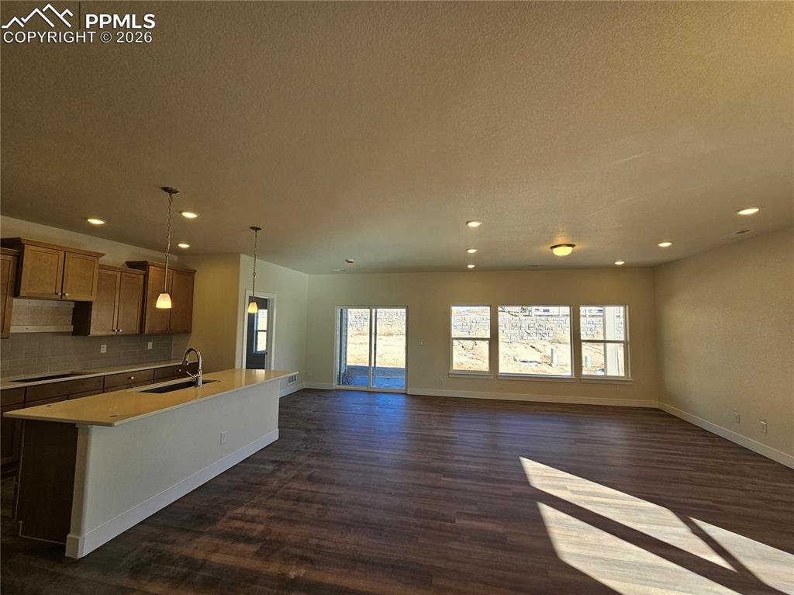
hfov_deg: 106.2
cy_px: 298
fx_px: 298
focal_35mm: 13
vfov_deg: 89.9
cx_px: 397
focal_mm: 2.2
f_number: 2.2
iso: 50
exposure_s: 1/191
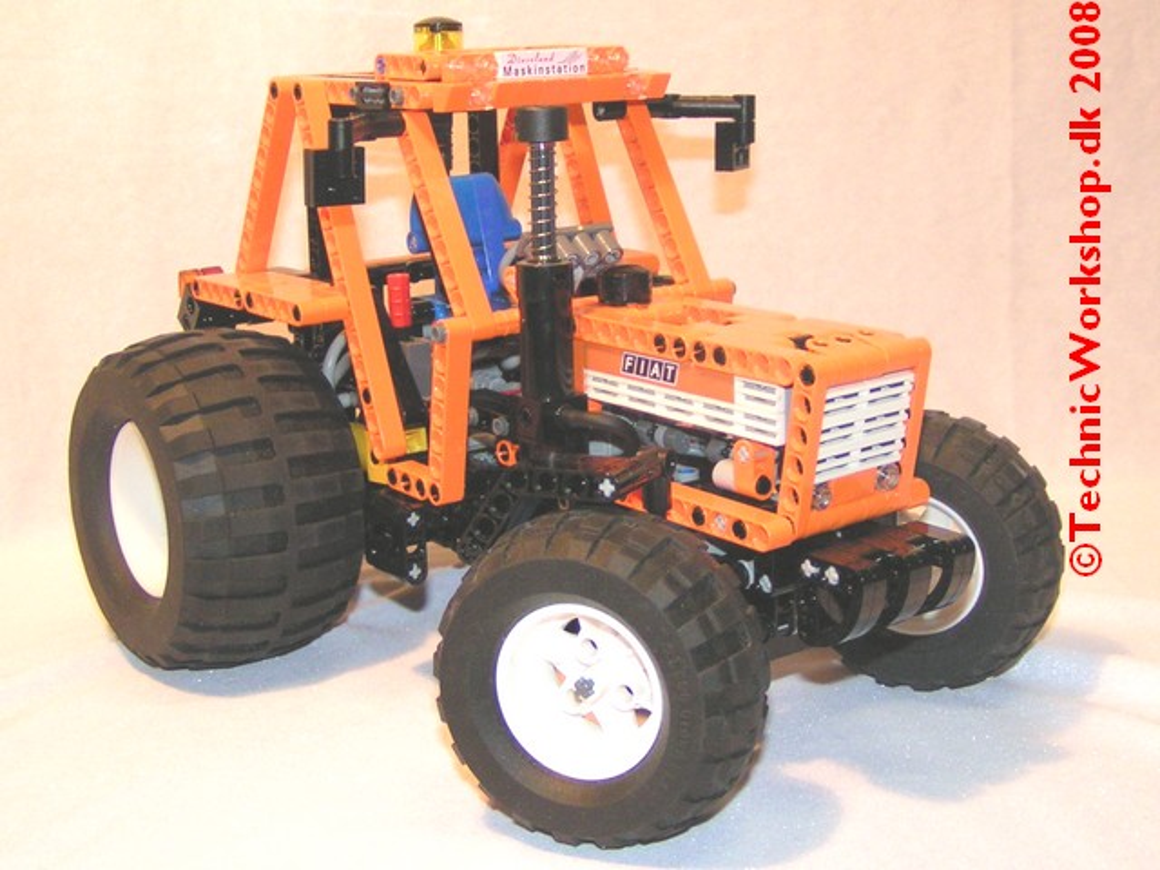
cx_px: 580
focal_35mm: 38
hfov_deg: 49.0
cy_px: 435
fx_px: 1273
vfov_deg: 37.7
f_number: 2.8
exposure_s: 1/40
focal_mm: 5.8
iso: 200
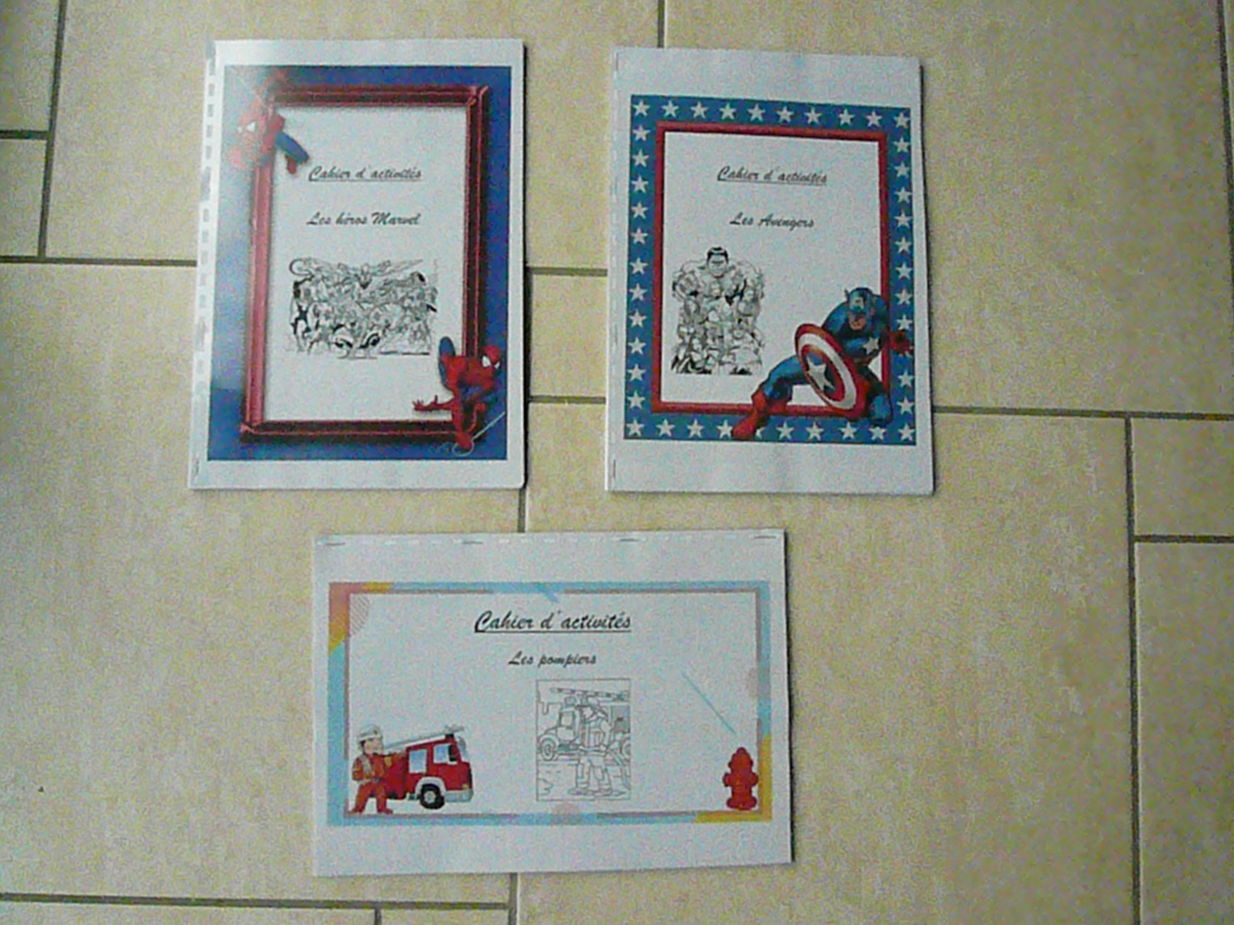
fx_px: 998
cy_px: 462
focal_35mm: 28
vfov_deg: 49.7
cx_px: 617
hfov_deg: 63.4
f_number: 8
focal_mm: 4.6
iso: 3200
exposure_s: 1/1000
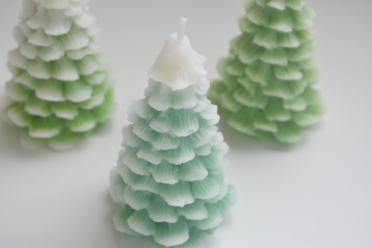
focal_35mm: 78
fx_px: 807
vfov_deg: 17.5
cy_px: 124
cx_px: 186
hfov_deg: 26.0
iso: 400
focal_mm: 52
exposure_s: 1/60
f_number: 7.1
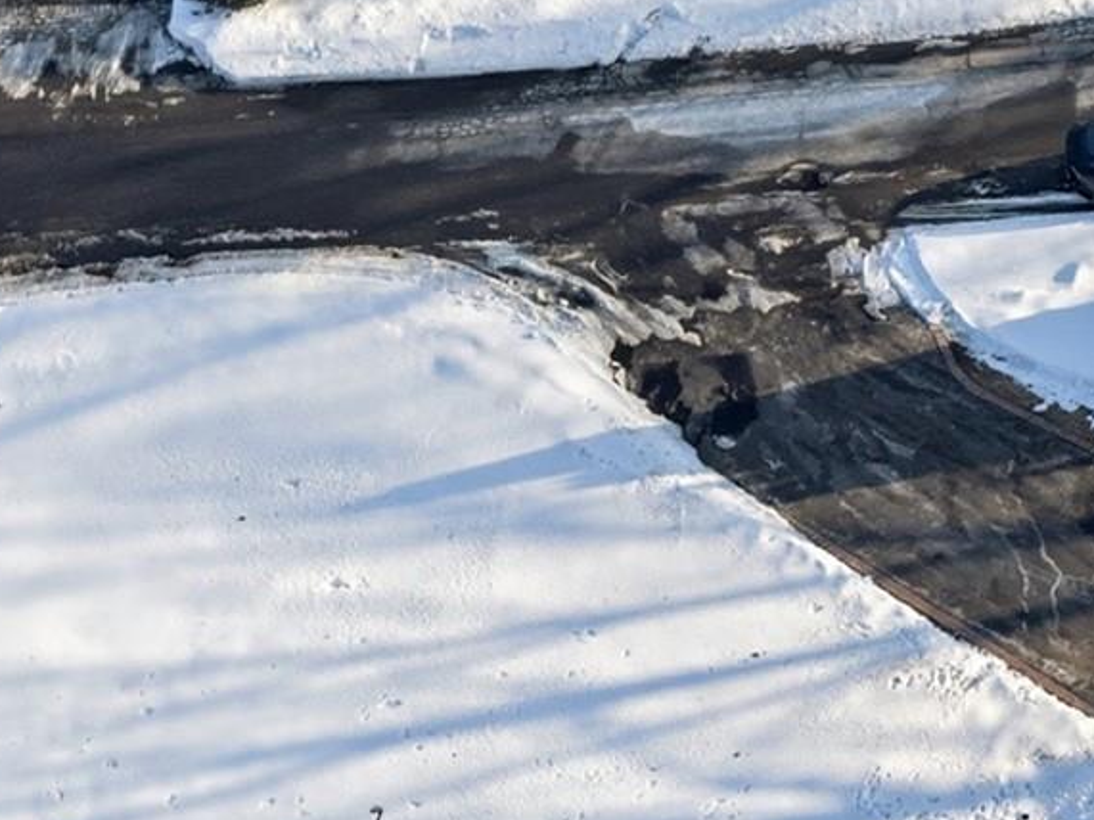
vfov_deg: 5.9
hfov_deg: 7.8
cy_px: 1057
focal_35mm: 251
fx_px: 7931
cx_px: 1320
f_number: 2.8
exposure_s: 1/1250
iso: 160
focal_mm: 19.4
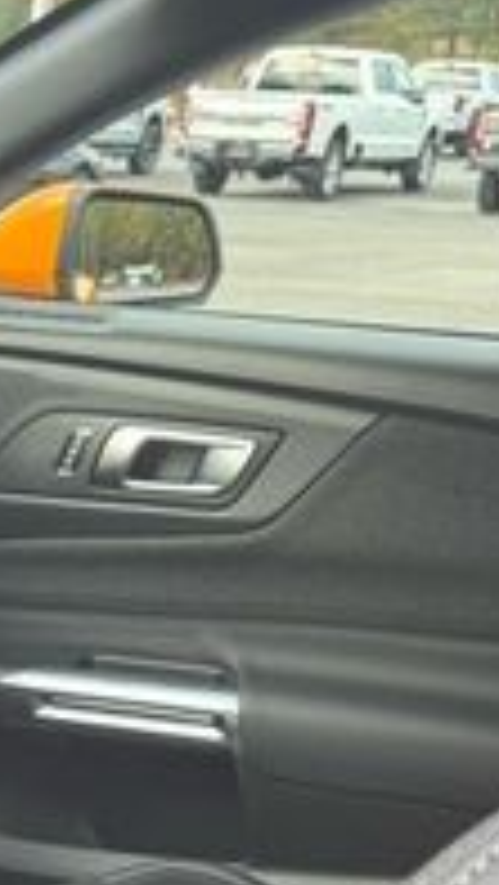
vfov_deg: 23.4
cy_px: 988
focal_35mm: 85
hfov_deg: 12.6
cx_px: -481
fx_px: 1997
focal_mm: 6.76
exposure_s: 1/121
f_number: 1.78
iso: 64
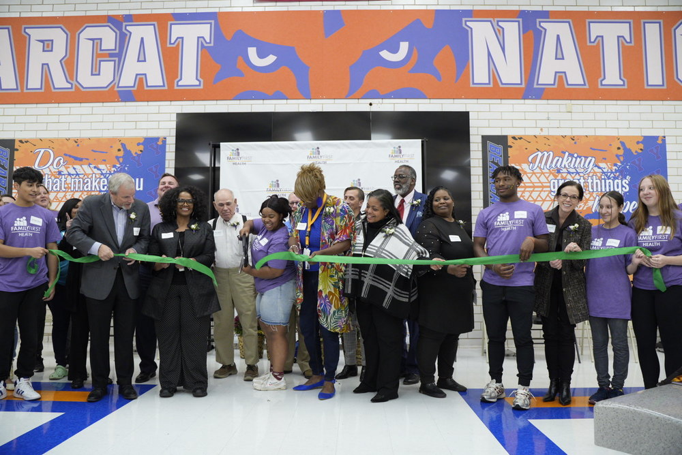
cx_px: 341
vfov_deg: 46.5
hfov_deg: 65.4
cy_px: 228
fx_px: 531
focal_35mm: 28
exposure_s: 1/200
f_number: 4.5
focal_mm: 28
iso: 3200
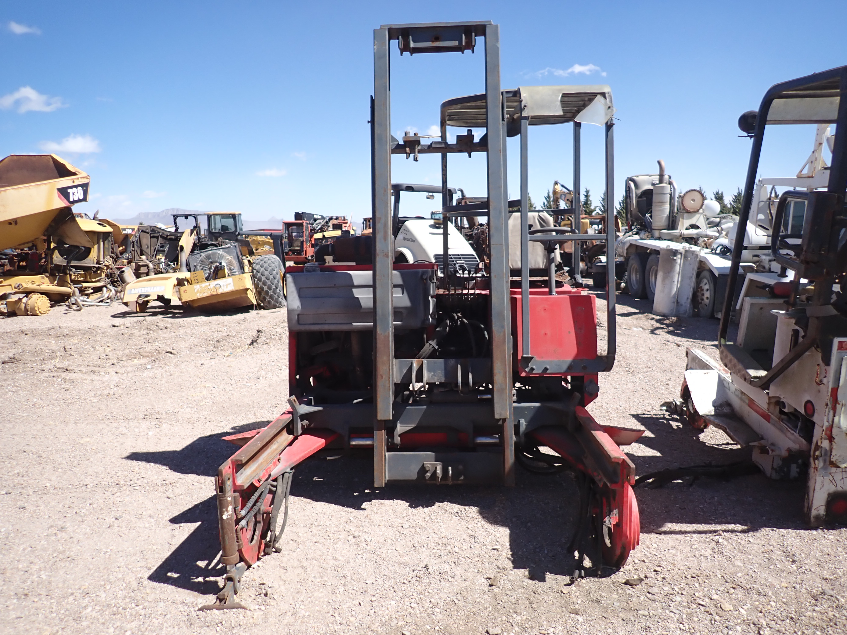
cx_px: 424
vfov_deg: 54.9
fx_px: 612
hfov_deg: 69.4
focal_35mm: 25
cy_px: 318
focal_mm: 4.5
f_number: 5.6
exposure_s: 1/250
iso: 100
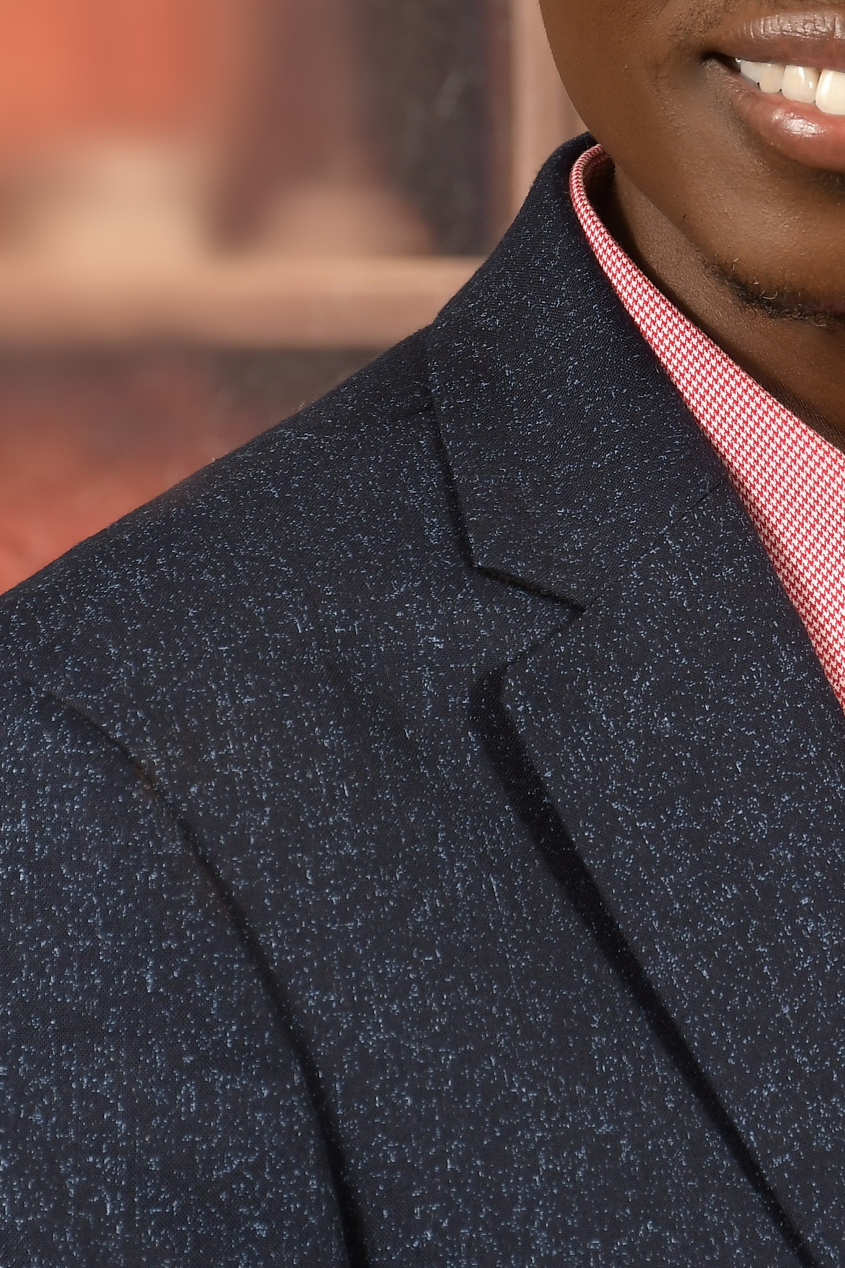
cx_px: 844
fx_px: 8835
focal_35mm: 251
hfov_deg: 5.5
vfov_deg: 8.2
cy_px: 433
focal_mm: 80
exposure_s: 1/125
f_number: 7.1
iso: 400
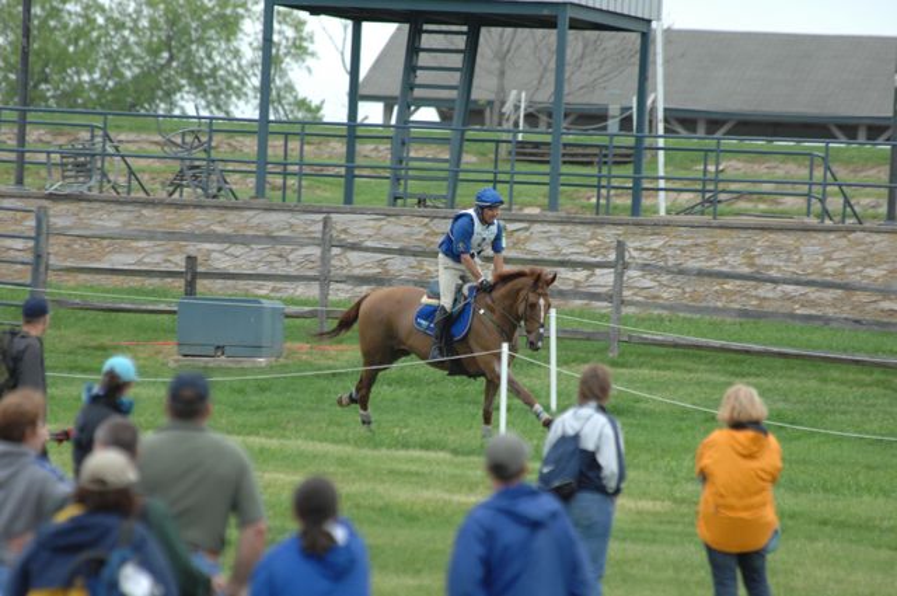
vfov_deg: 2.3
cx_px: 448
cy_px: 298
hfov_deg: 3.4
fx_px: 14931
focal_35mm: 600
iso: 400
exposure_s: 1/400
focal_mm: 400
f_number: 6
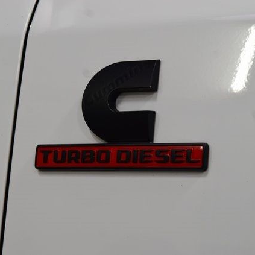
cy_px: 128
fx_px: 1125
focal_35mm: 135
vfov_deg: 12.9
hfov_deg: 12.9
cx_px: 134
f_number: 7.1
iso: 500
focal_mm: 70
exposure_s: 1/30
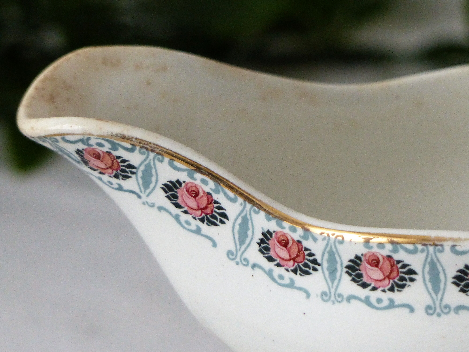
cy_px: 176
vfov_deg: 3.5
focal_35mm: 424
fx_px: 5745
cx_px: 234
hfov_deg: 4.7
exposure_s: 1/60
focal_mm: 69.3
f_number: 2.8
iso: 400
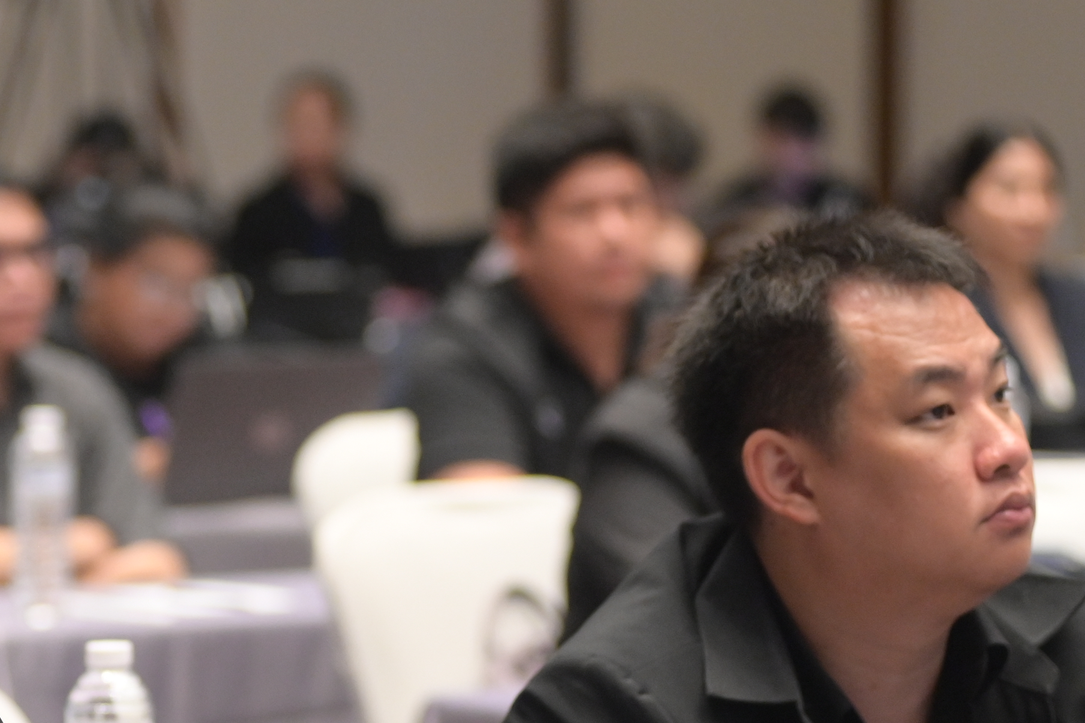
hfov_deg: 9.5
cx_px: 84
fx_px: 6477
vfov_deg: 6.4
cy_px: 689
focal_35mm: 215
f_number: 3.2
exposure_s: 1/125
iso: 3200
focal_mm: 86
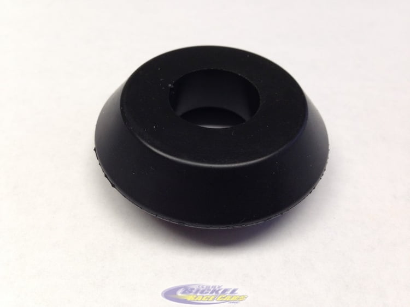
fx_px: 391
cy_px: 154
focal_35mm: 33
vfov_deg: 43.0
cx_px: 205
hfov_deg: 55.3
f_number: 2.4
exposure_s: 1/20
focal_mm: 4.12
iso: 64
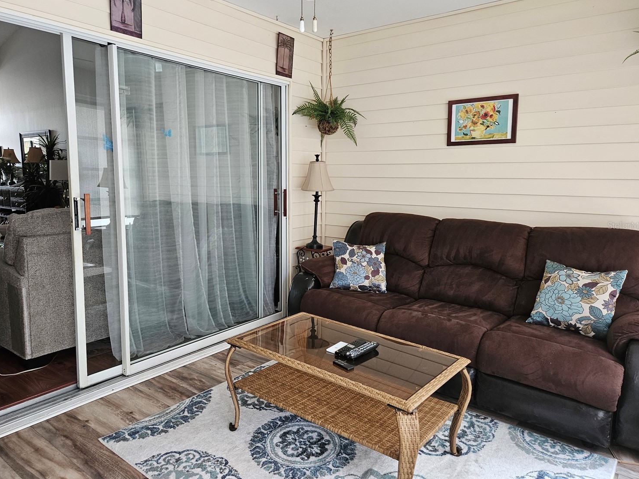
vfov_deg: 54.8
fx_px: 461
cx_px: 301
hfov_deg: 69.3
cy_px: 225
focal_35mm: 25
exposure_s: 1/120
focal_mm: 5.4
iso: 400
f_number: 1.8
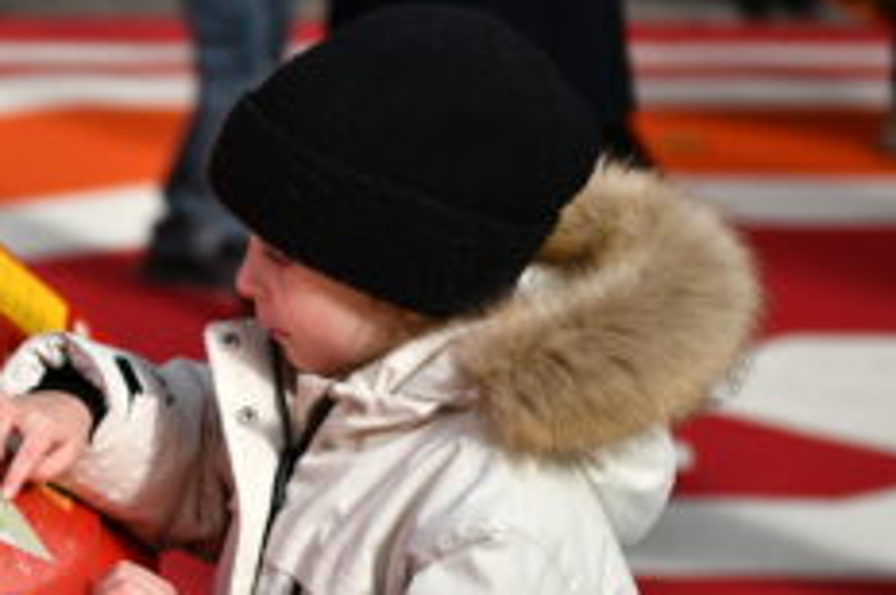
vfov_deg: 9.1
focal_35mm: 151
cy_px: 384
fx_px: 3753
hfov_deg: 13.4
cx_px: 23
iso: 200
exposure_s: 1/2000
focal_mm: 70
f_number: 3.2
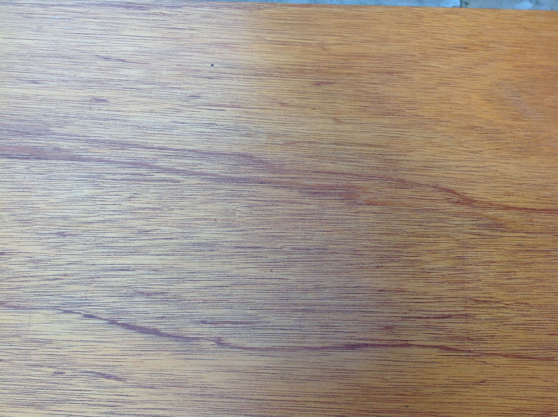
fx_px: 563
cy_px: 208
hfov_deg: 52.7
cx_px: 279
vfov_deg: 40.6
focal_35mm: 35
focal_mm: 4.28
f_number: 2.4
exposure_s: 1/120
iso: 50
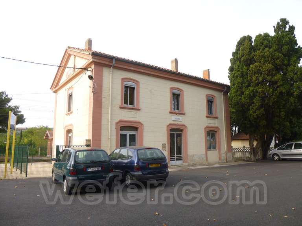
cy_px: 113
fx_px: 218
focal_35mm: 25
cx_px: 151
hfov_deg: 69.4
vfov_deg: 54.9
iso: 100
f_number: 3.1
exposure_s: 1/250
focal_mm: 4.5
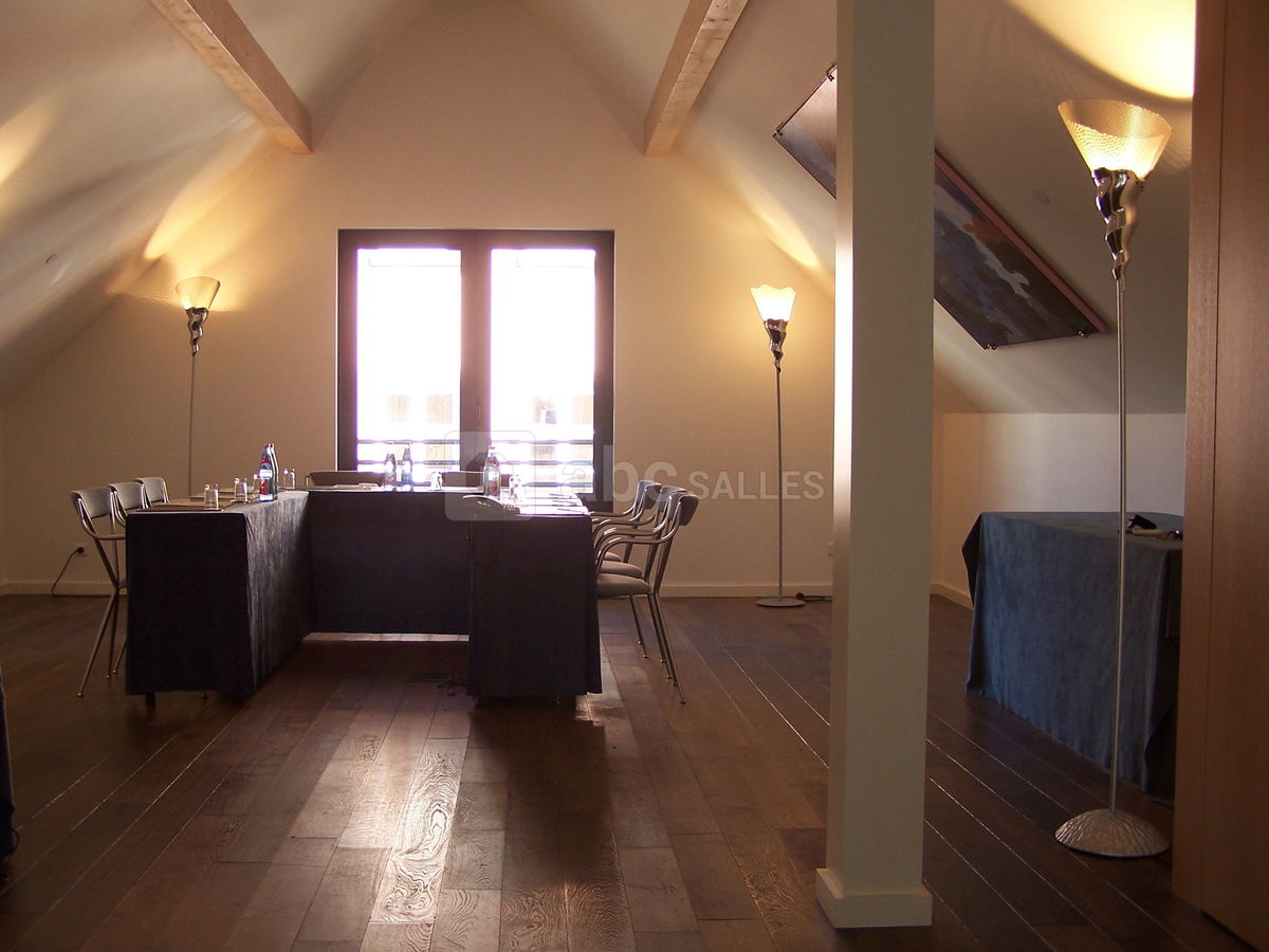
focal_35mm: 38
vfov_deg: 37.7
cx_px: 634
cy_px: 476
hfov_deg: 49.0
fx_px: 1393
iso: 80
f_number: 2.8
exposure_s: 1/30
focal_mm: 6.3
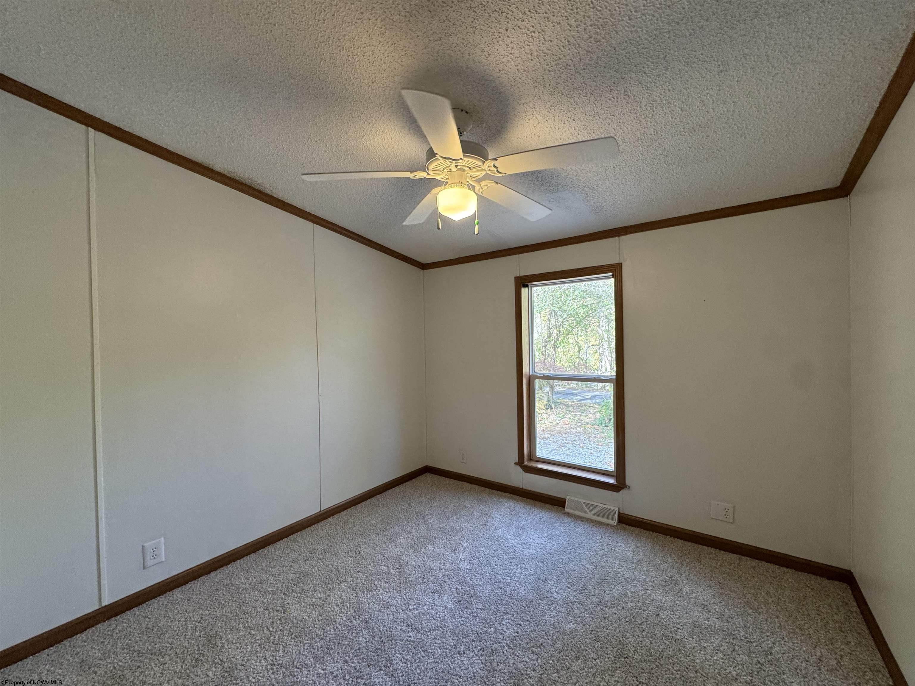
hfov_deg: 102.1
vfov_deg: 85.7
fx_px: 370
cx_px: 458
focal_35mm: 14
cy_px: 343
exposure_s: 1/120
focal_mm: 2.22
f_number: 2.2
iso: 200
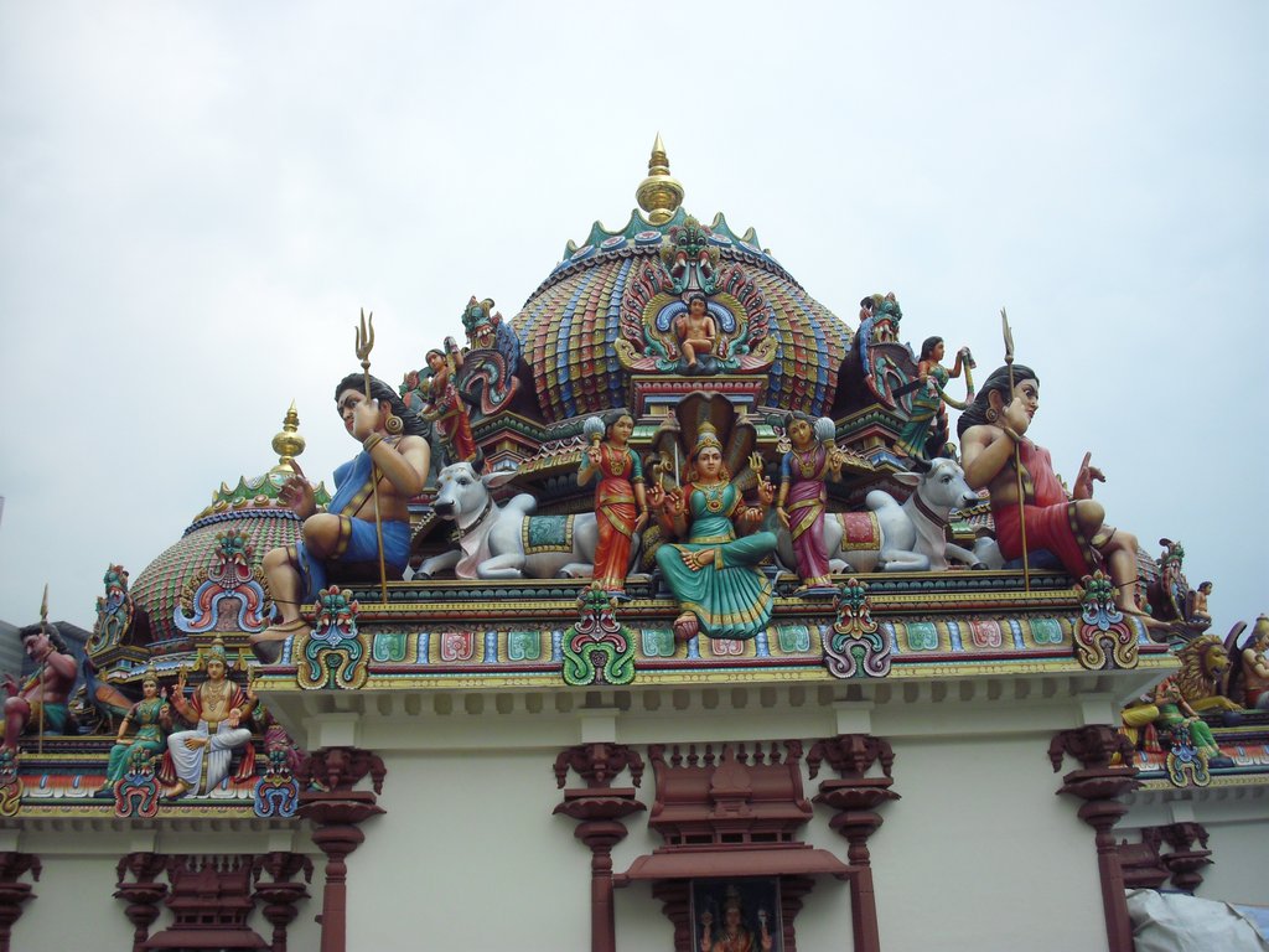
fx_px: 1393
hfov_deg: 49.0
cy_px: 476
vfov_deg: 37.7
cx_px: 634
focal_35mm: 38
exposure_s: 1/250
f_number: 8
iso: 100
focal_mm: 6.2
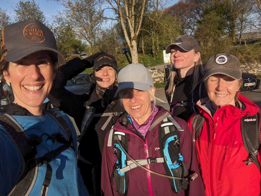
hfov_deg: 71.6
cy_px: 98
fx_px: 181
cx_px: 130
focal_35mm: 24
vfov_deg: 56.8
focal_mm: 2.51
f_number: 2
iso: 42
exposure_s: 1/1529
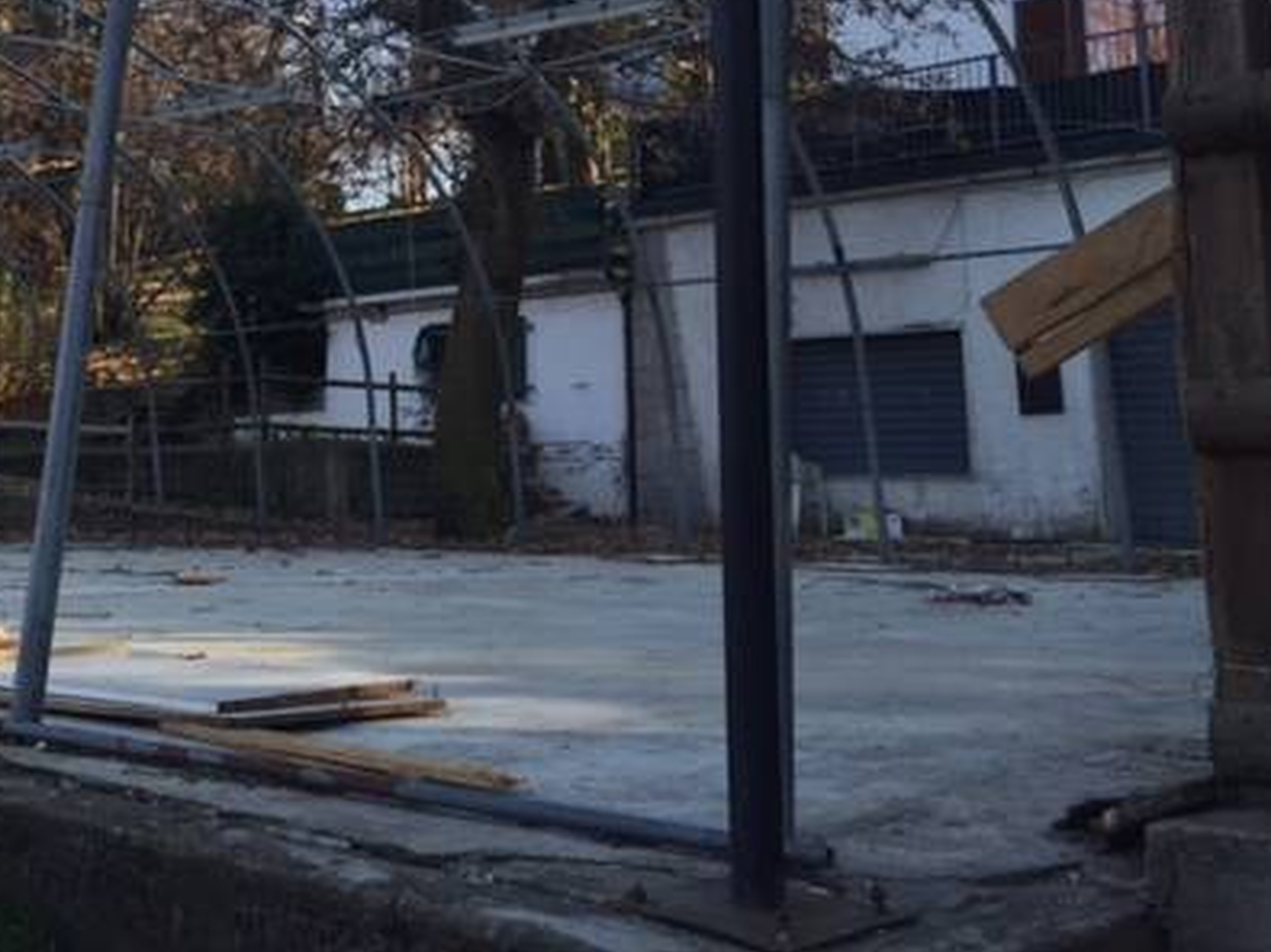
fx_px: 1725
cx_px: 286
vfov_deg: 30.1
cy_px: 183
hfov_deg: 39.1
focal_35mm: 47
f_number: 2.2
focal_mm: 4.15
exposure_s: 1/449
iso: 32
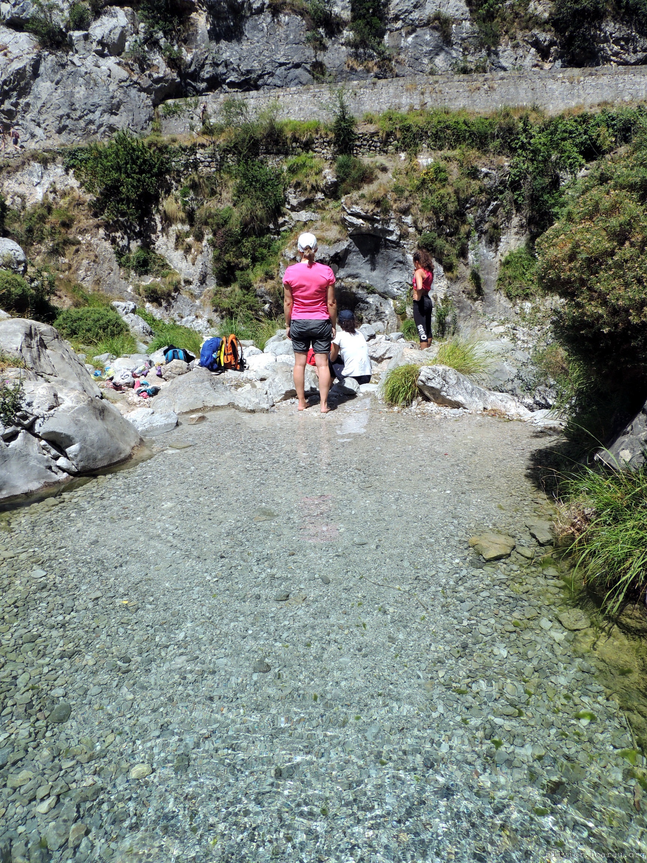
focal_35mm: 24
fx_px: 598
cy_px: 432
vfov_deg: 71.6
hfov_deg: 56.8
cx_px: 324
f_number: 3.3
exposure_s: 1/1250
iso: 100
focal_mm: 4.3
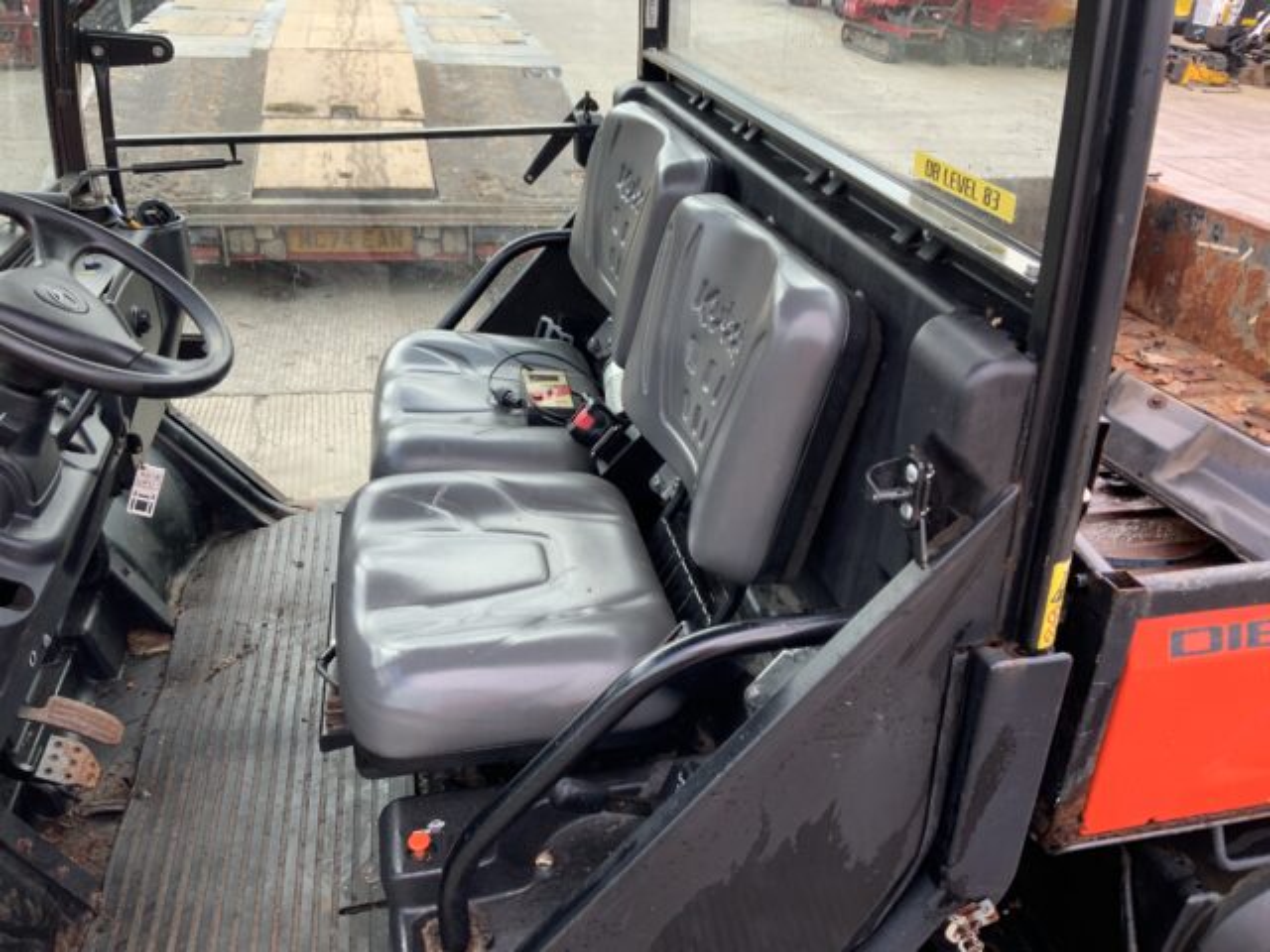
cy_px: 476
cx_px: 635
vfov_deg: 48.2
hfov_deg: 61.7
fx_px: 1064
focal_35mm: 29
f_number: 1.8
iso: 20
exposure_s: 1/122
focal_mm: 3
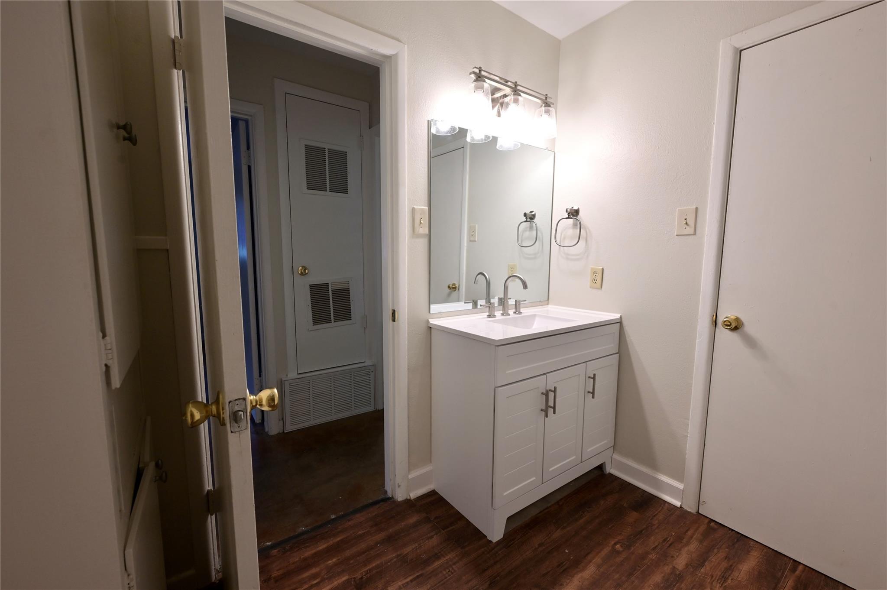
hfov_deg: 100.4
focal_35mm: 15
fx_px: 369
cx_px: 444
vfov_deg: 77.2
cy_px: 295
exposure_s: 1/30
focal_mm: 15
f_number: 8
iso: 640
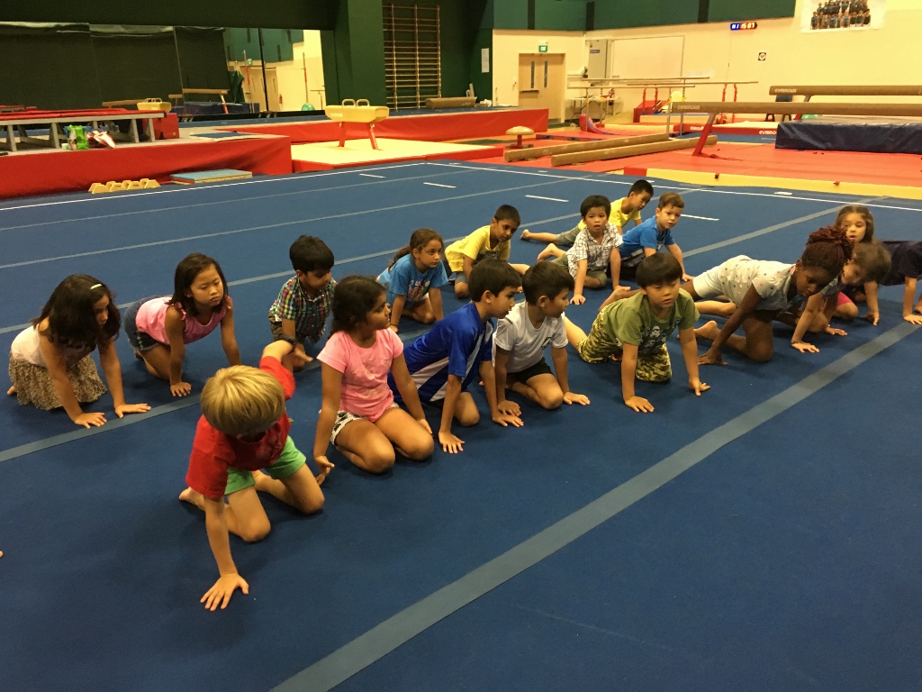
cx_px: 461
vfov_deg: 48.2
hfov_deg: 61.7
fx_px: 772
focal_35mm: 29
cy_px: 346
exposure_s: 1/33
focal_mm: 4.15
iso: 250
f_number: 2.2
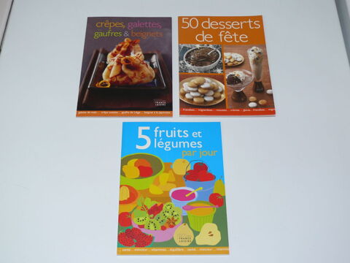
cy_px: 132
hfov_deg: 40.4
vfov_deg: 30.9
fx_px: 475
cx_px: 175
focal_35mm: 47
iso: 100
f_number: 3.2
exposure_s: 1/30
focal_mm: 9.2
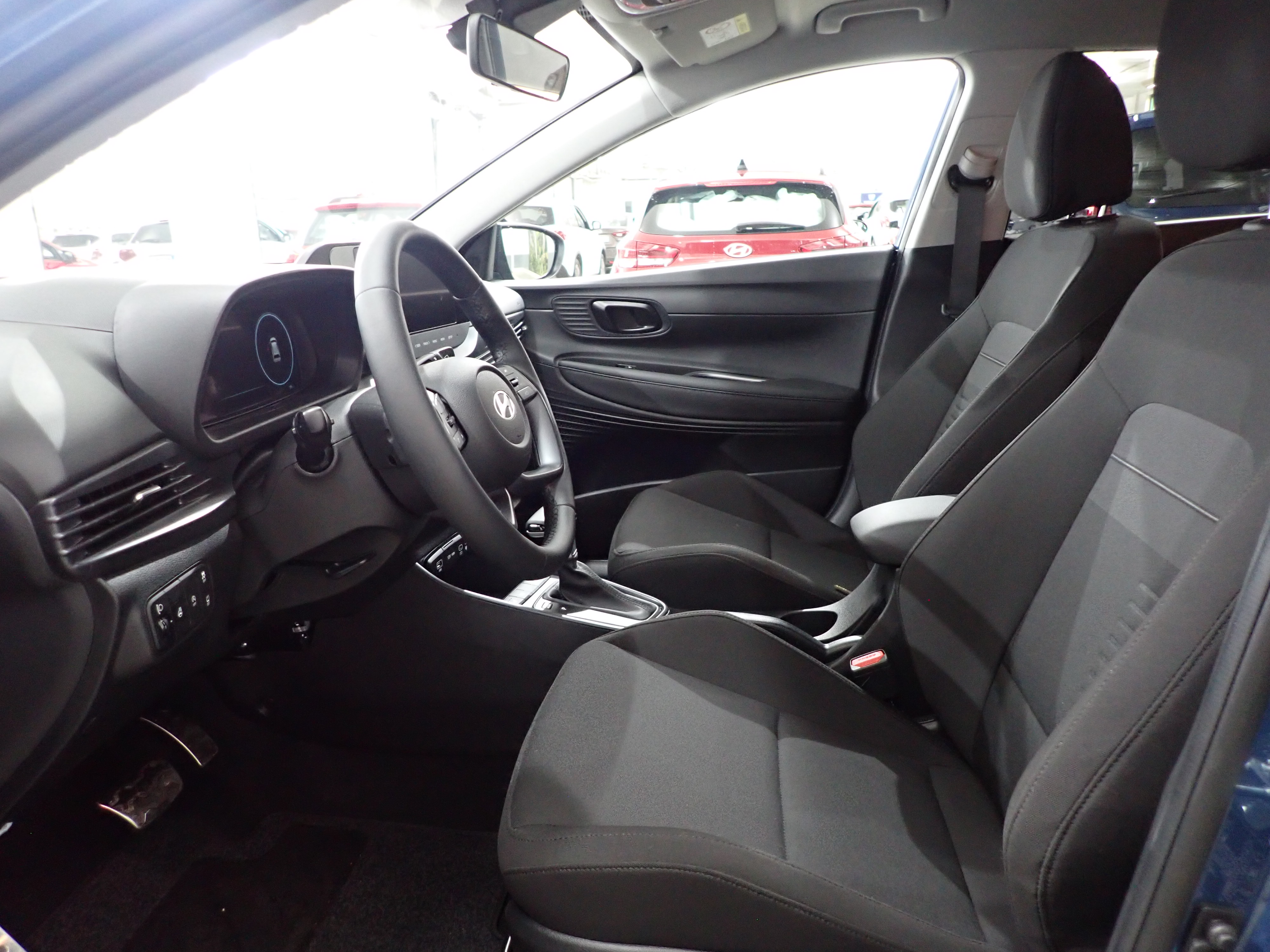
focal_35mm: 25
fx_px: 917
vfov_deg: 54.9
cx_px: 635
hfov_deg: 69.4
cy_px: 476
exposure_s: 1/30
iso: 800
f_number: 2
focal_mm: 4.5
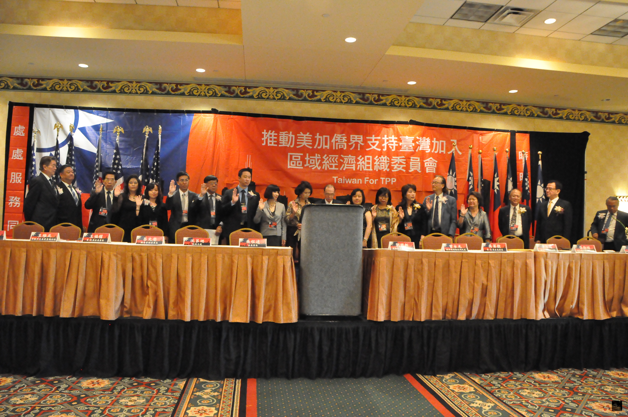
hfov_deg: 67.4
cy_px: 208
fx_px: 470
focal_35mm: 27
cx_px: 314
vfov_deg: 47.8
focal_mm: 18
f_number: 3.5
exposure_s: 1/50
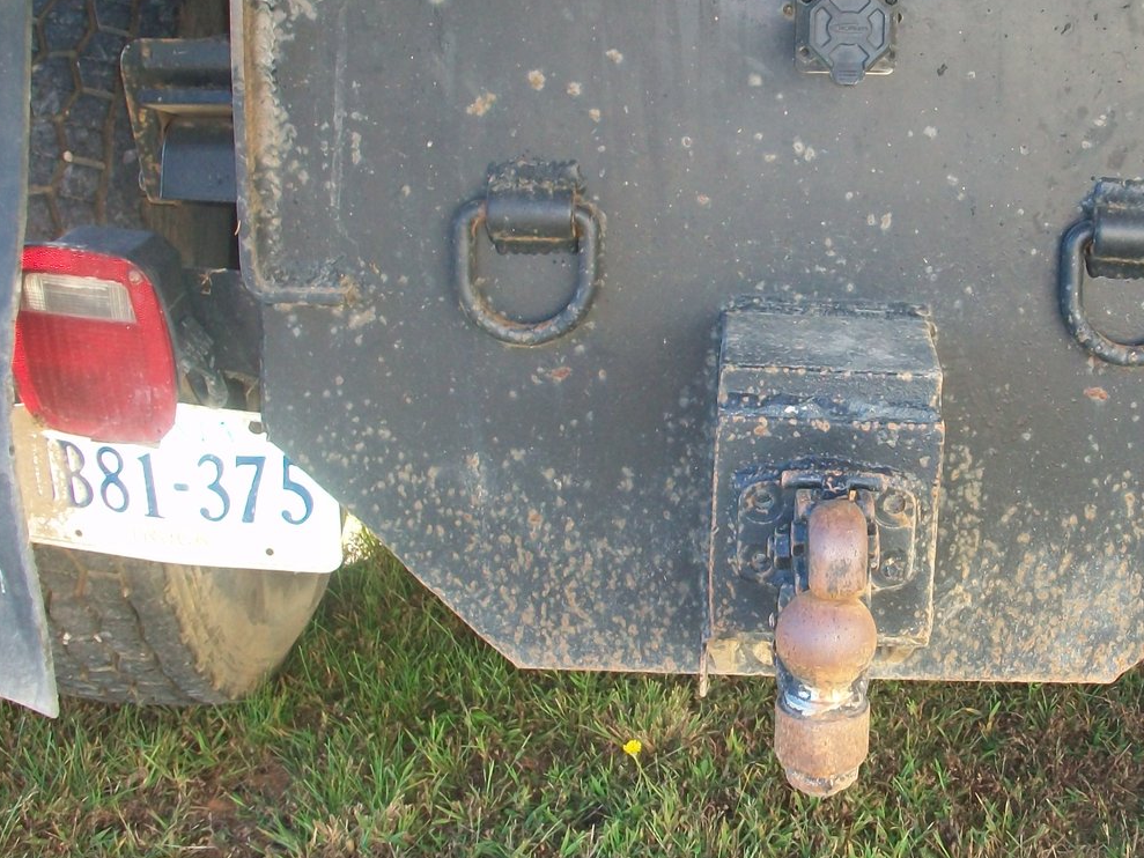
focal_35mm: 52
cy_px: 301
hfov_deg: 36.2
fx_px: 1719
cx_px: 816
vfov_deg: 27.9
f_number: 2.8
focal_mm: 5.7
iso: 80
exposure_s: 1/100
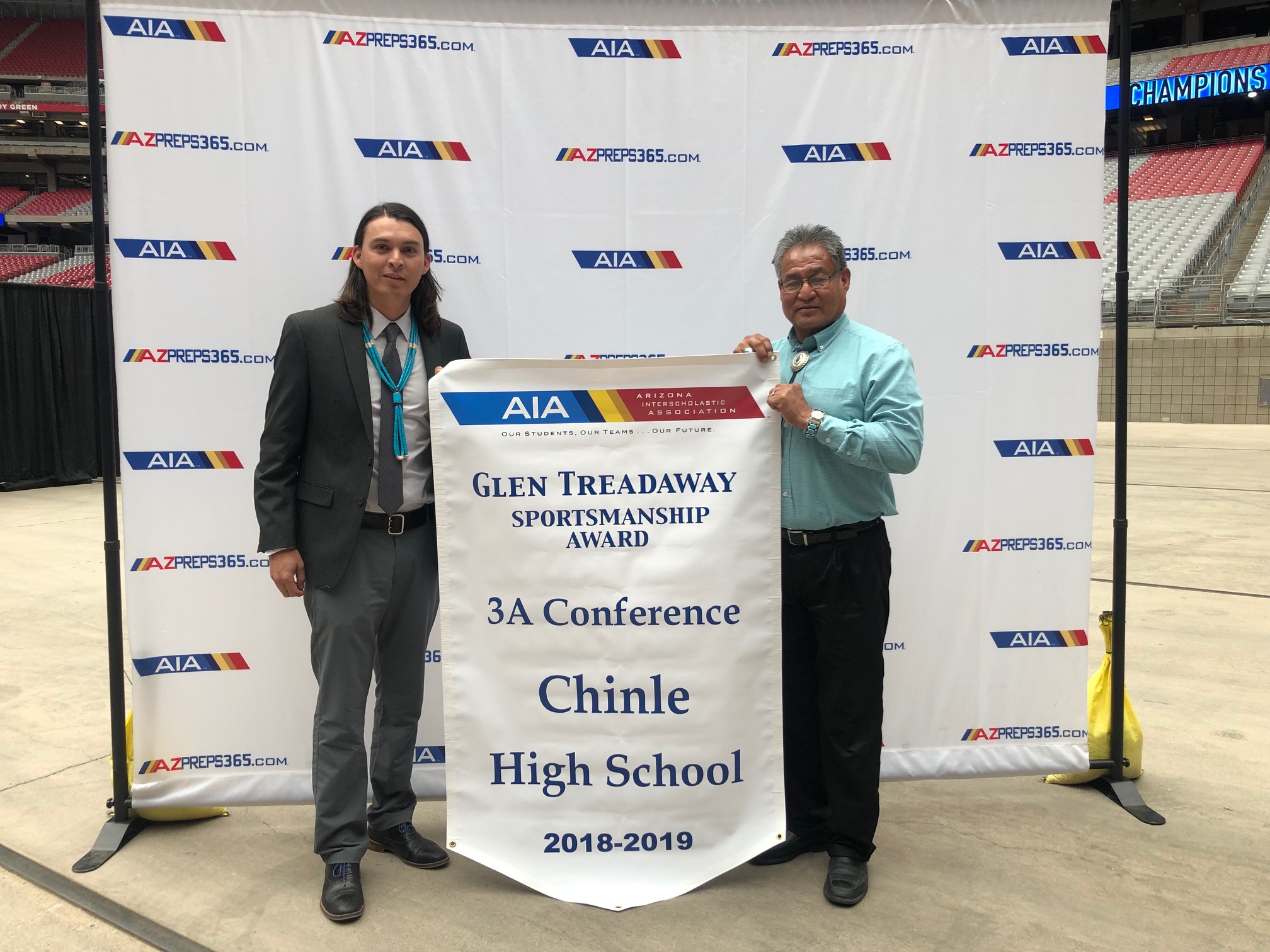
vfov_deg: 49.7
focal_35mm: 28
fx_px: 1027
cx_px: 635
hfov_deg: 63.4
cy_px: 476
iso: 32
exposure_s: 1/120
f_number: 1.8
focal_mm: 3.99
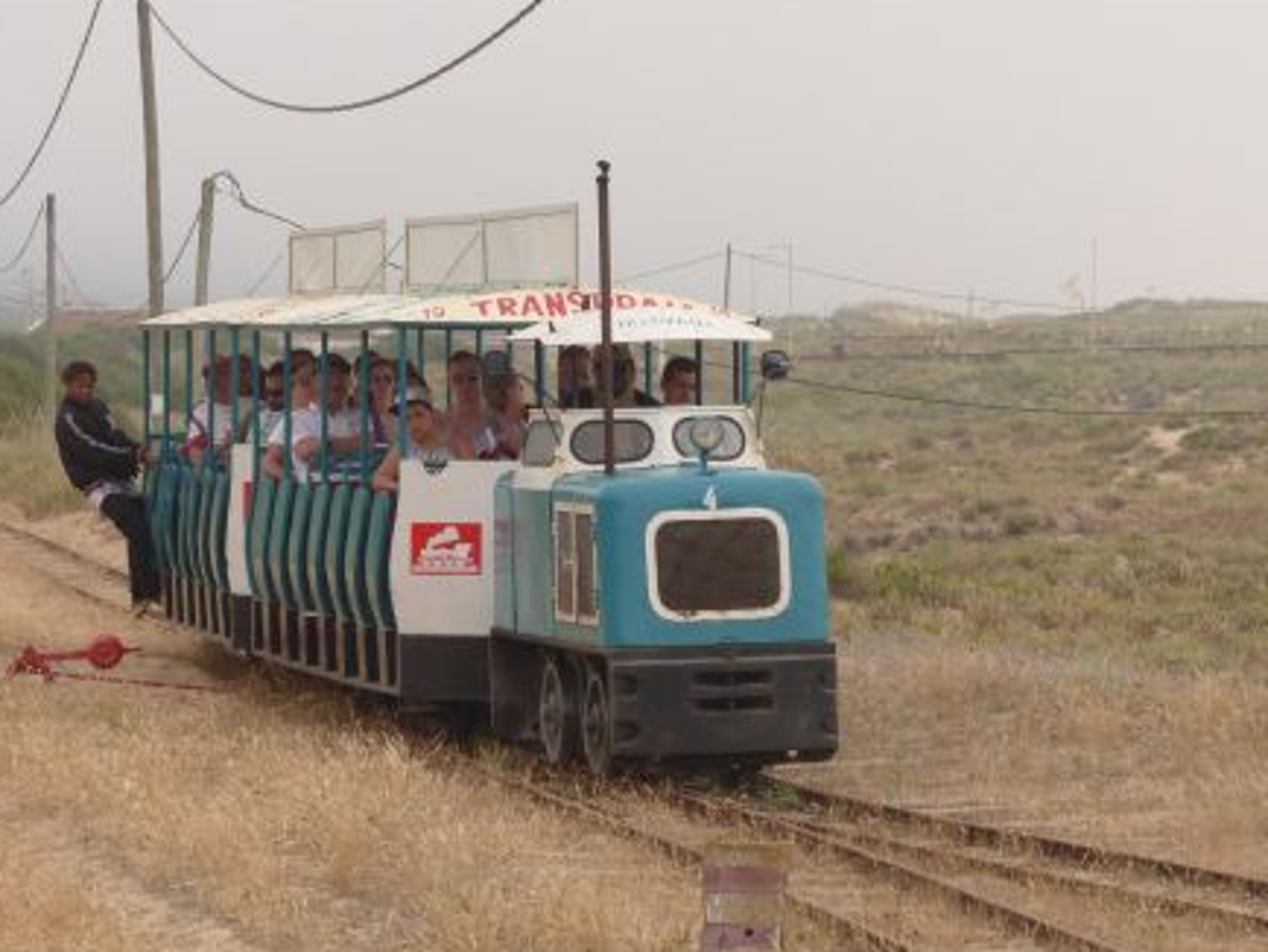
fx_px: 8136
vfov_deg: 6.7
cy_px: 536
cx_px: 622
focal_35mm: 222
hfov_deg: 8.9
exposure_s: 1/1600
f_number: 5
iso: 200
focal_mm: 31.5
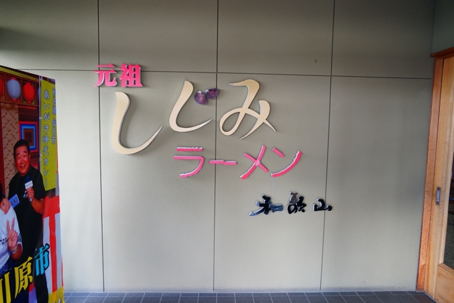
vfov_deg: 53.2
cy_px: 152
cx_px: 227
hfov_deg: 73.7
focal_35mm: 24
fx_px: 303
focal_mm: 24
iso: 1000
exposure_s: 1/60
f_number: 4
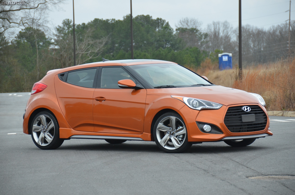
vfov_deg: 7.0
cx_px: 148
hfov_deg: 10.6
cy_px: 98
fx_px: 1595
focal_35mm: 195
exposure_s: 1/640
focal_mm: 130
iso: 800
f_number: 5.6
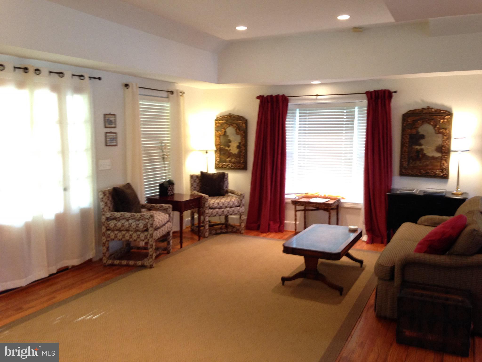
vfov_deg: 42.9
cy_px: 181
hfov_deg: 55.4
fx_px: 459
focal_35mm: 33
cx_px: 241
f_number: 2.4
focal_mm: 4.12
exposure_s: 1/20
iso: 125
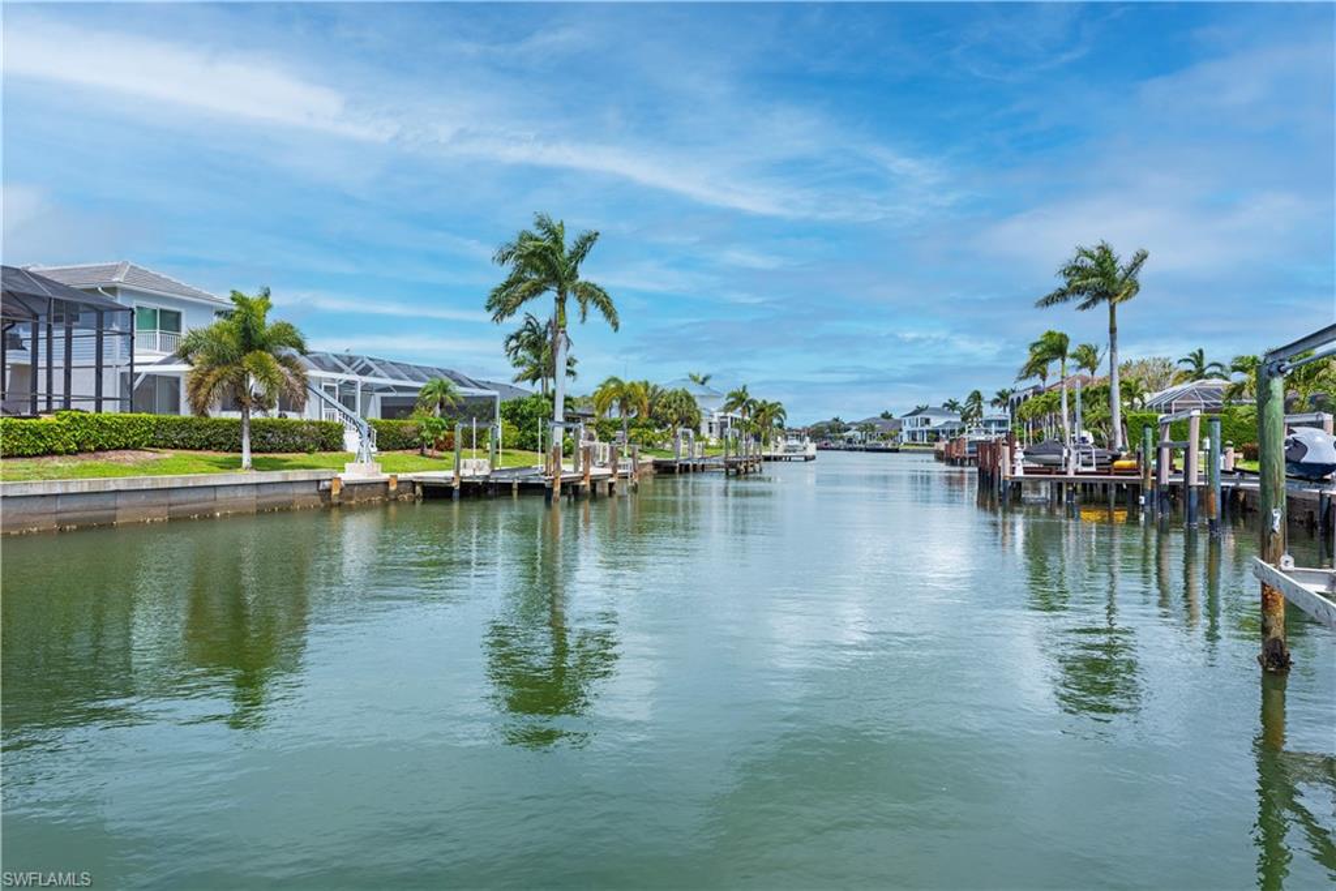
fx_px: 891
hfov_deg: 73.7
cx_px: 668
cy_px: 446
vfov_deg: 53.1
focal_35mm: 24
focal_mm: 24
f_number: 9
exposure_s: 1/320
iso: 100
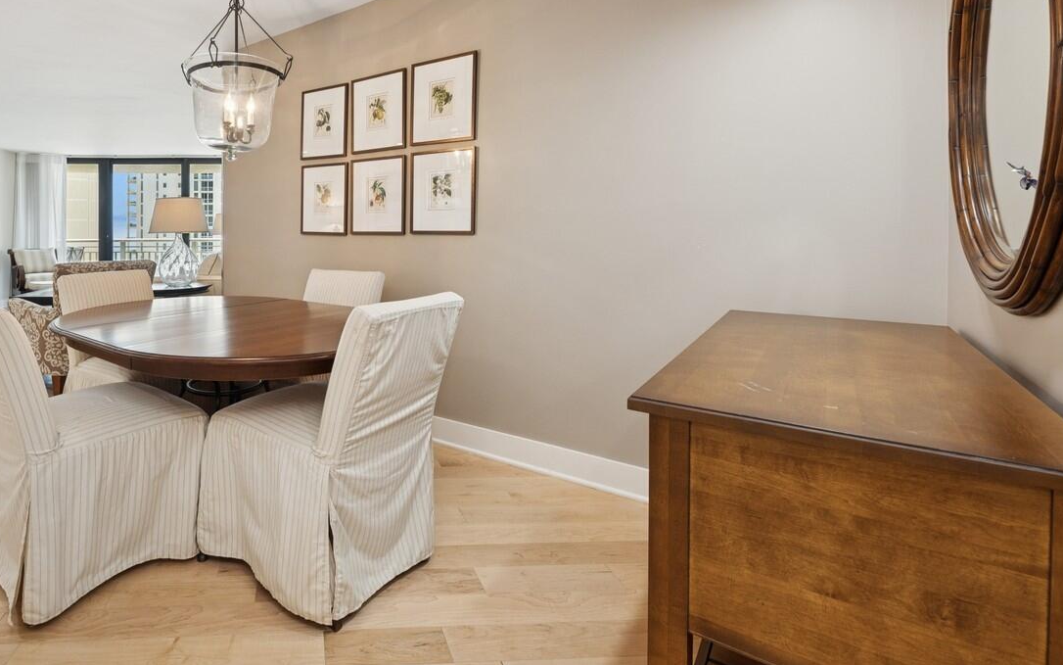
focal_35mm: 18
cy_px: 202
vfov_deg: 62.7
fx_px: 522
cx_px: 322
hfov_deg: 86.6
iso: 100
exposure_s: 1/10
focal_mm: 12
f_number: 8
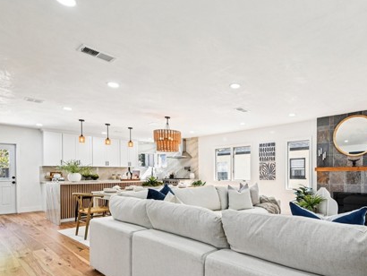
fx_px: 223
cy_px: 170
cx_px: 236
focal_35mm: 21
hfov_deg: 77.1
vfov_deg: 62.7
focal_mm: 14
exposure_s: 1/13
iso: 250
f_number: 8
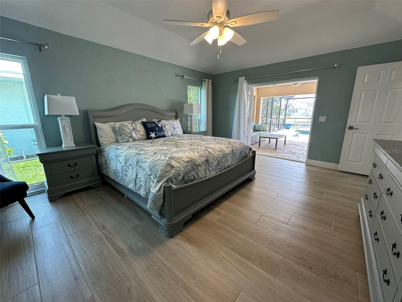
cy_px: 151
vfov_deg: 85.7
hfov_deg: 102.1
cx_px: 201
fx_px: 163
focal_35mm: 14
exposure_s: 1/120
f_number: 2.2
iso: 100
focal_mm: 2.22
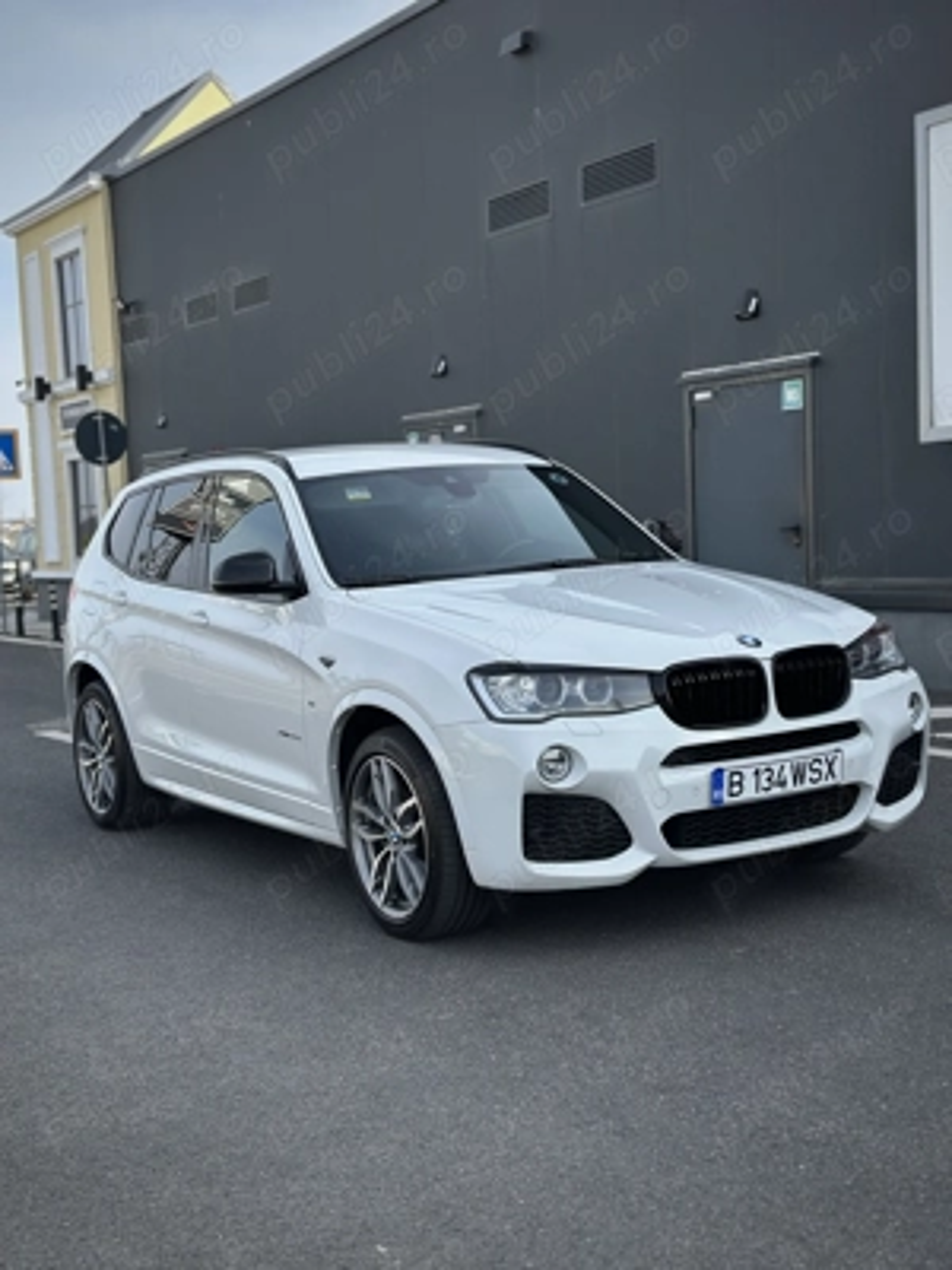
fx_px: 1760
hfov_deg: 30.3
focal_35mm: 48
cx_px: 476
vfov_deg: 39.7
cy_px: 635
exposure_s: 1/4184
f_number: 1.78
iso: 100
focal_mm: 6.86
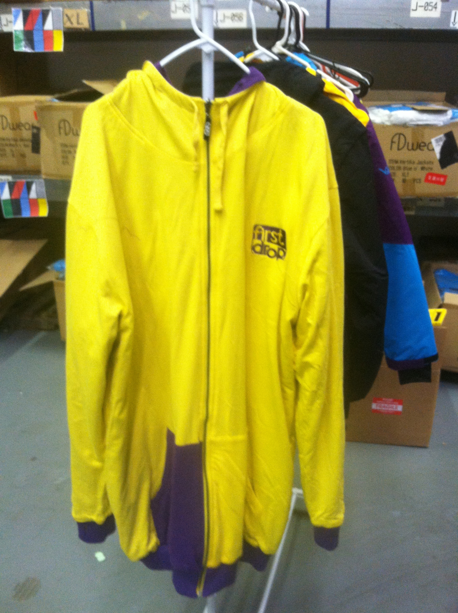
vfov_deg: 52.7
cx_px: 229
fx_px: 619
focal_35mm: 35
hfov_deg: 40.6
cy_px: 306
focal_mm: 3.85
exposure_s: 1/15
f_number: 2.8
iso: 200
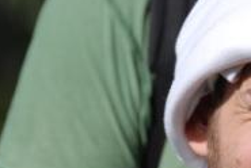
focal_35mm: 778
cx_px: 294
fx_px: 5433
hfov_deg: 2.6
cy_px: 175
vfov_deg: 1.8
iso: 200
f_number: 5.6
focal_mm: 150
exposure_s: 1/1000
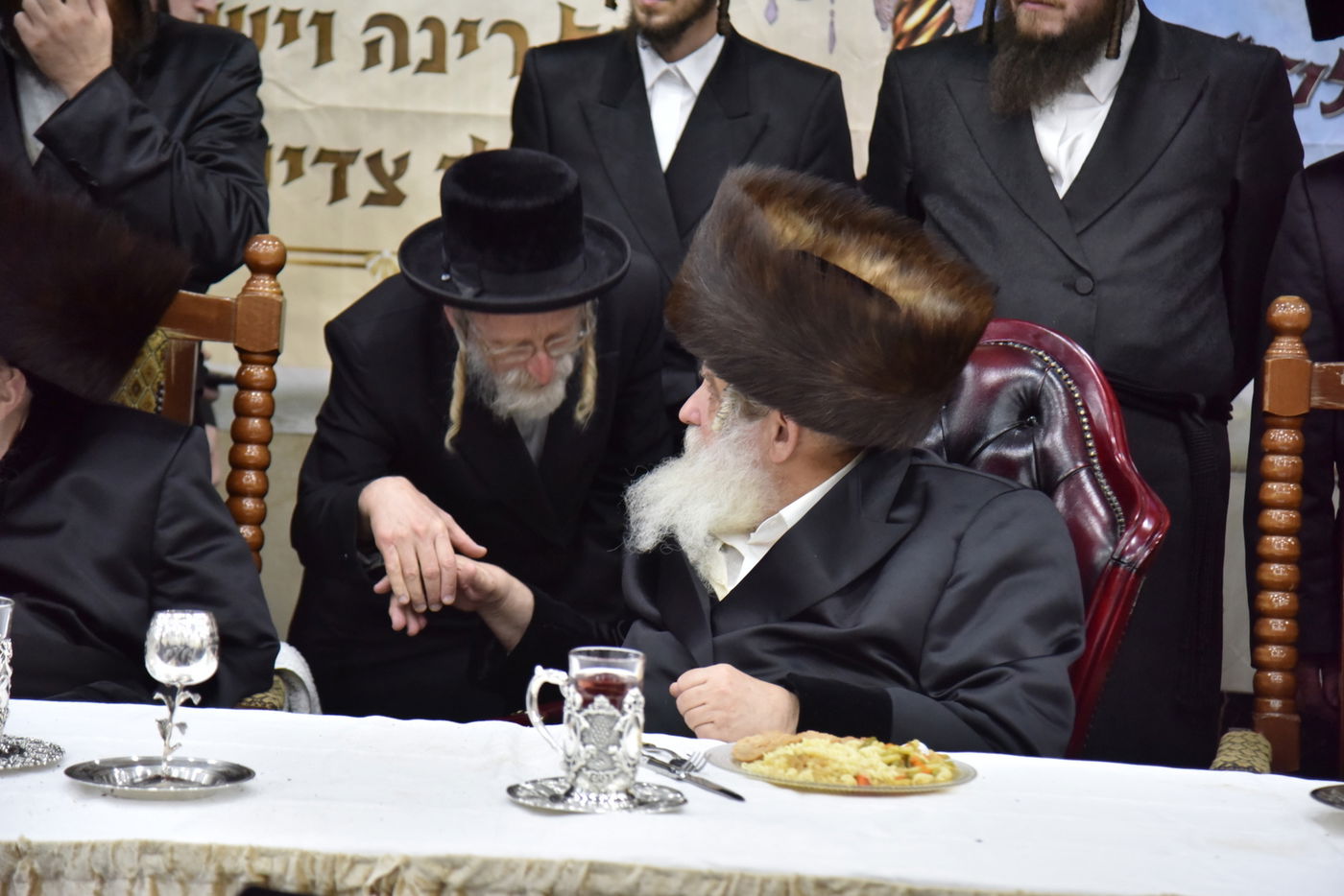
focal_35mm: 98
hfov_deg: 20.8
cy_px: 448
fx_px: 3659
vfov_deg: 14.0
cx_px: 672
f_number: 4
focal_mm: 98
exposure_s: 1/160
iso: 2000
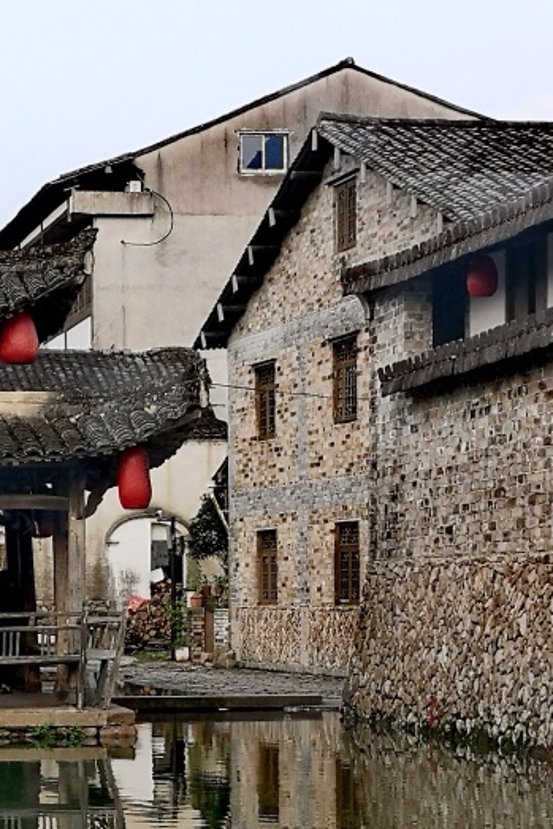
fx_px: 2141
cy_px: 699
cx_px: -97
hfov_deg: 14.3
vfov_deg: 21.5
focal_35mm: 93
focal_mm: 3.95
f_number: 1.8
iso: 50
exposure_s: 1/464
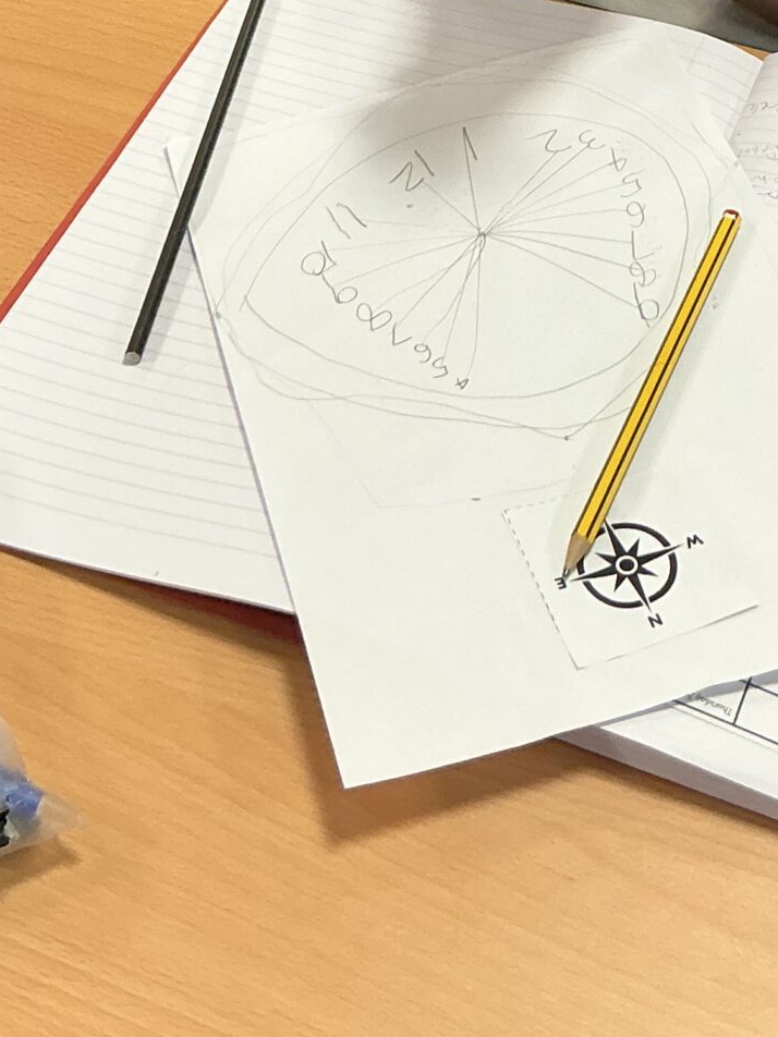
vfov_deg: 23.4
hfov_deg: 18.9
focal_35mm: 78
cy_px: -115
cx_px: 500
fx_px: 2337
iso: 80
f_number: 1.8
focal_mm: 3
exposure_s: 1/60
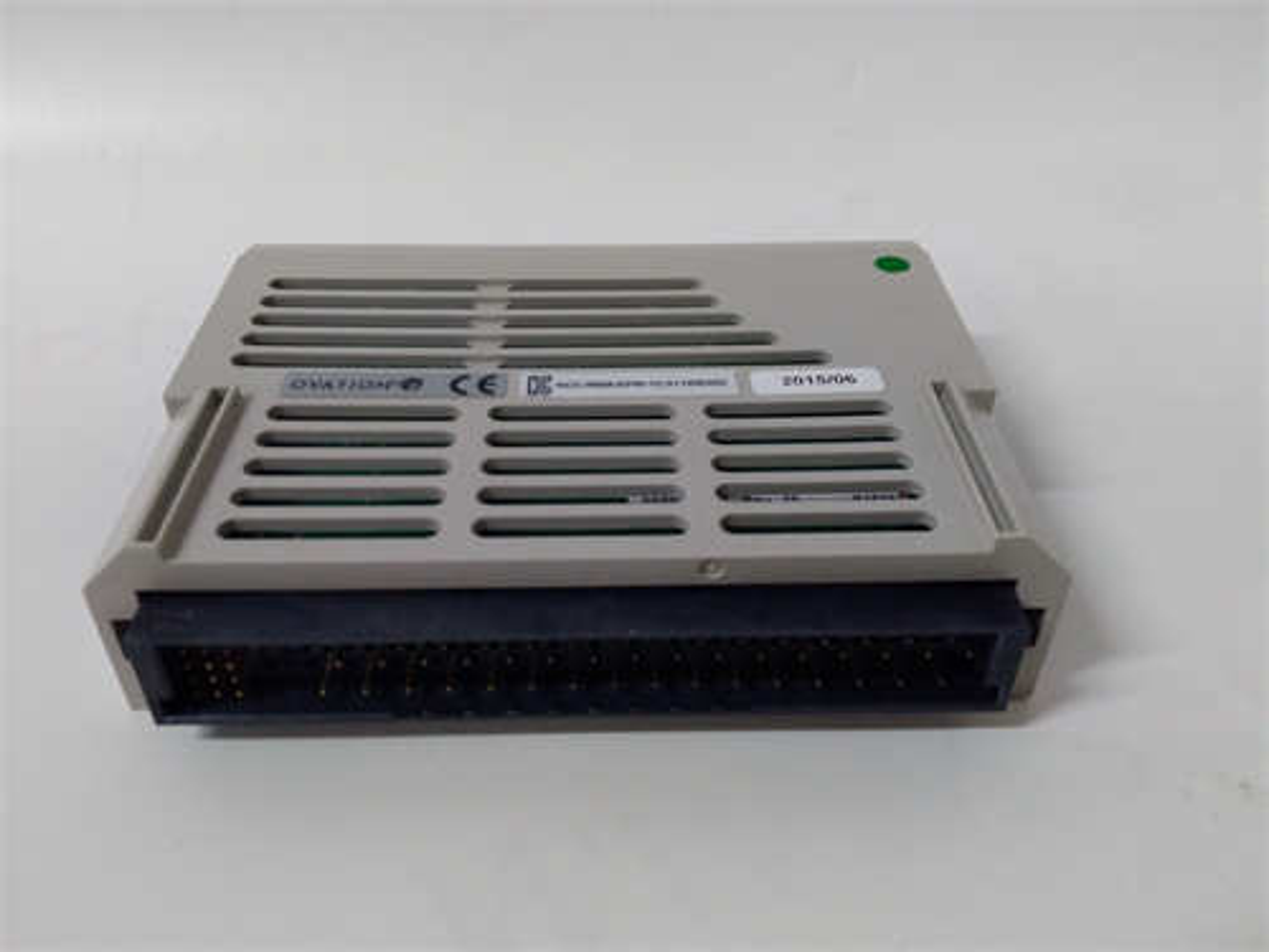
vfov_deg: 51.4
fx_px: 990
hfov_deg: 65.3
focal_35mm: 27
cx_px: 634
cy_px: 476
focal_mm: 3.79
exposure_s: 1/33
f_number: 2
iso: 384
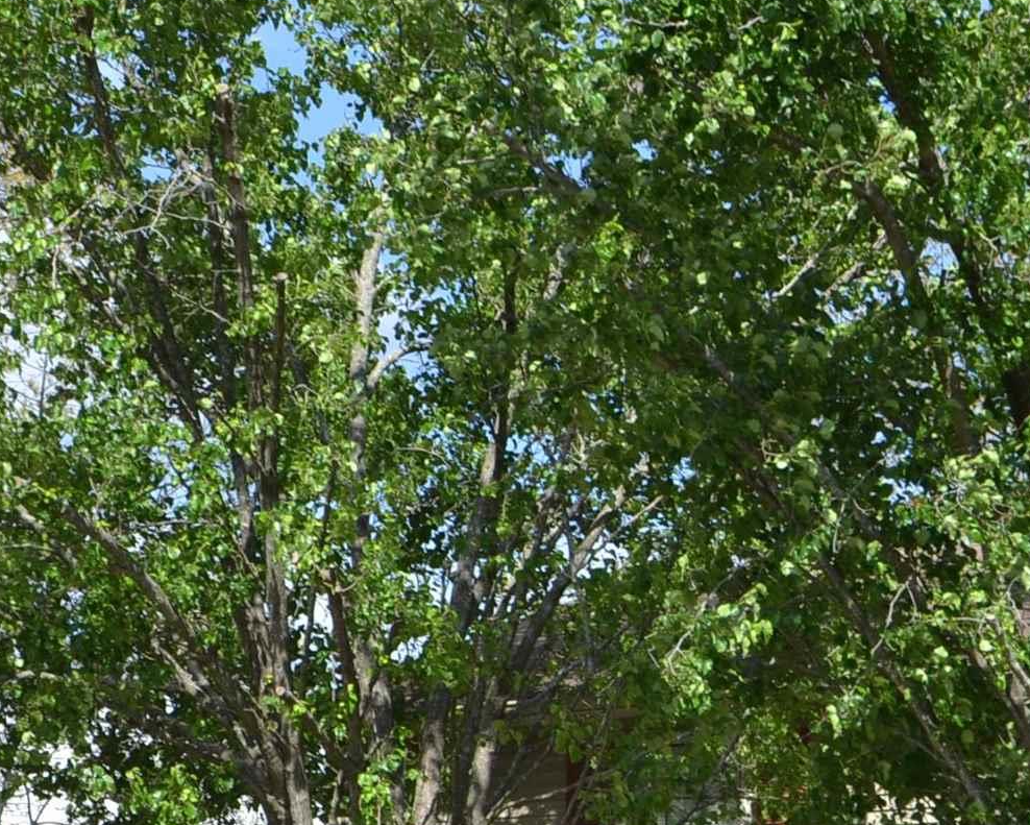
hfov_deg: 18.0
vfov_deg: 14.2
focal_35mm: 105
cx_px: 945
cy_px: 1036
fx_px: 3202
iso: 100
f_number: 8
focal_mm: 24
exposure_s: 1/250
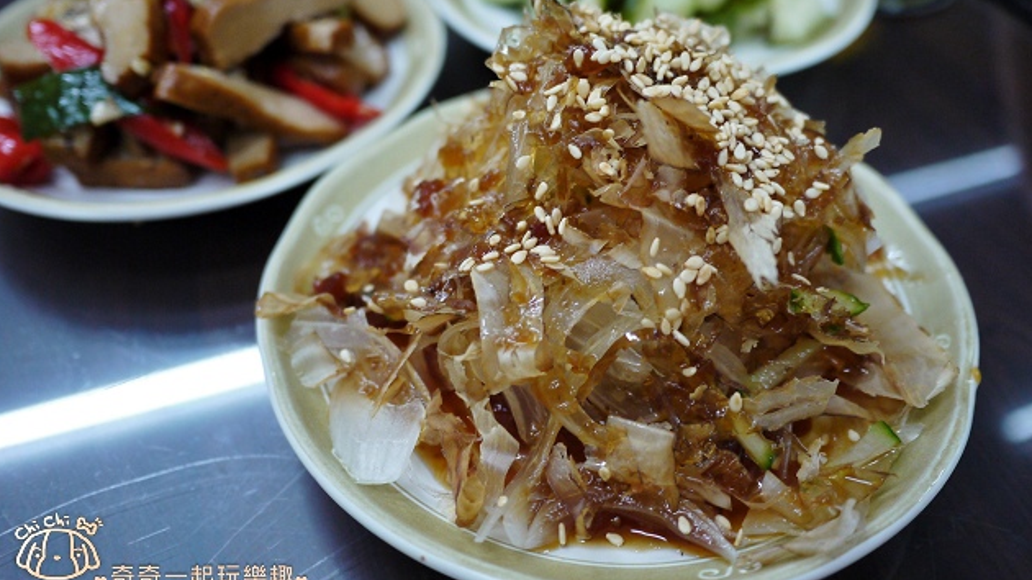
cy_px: 228
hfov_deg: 62.6
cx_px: 516
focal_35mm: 31
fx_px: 848
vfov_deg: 37.6
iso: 400
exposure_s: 1/60
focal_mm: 14
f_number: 2.5
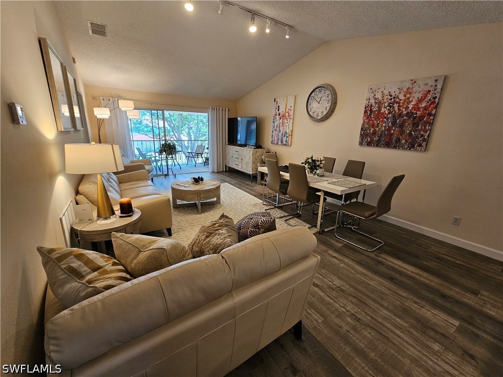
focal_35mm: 13
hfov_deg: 106.2
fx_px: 189
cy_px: 188
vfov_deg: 89.9
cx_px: 252
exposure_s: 1/60
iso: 160
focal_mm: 2.2
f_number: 2.2
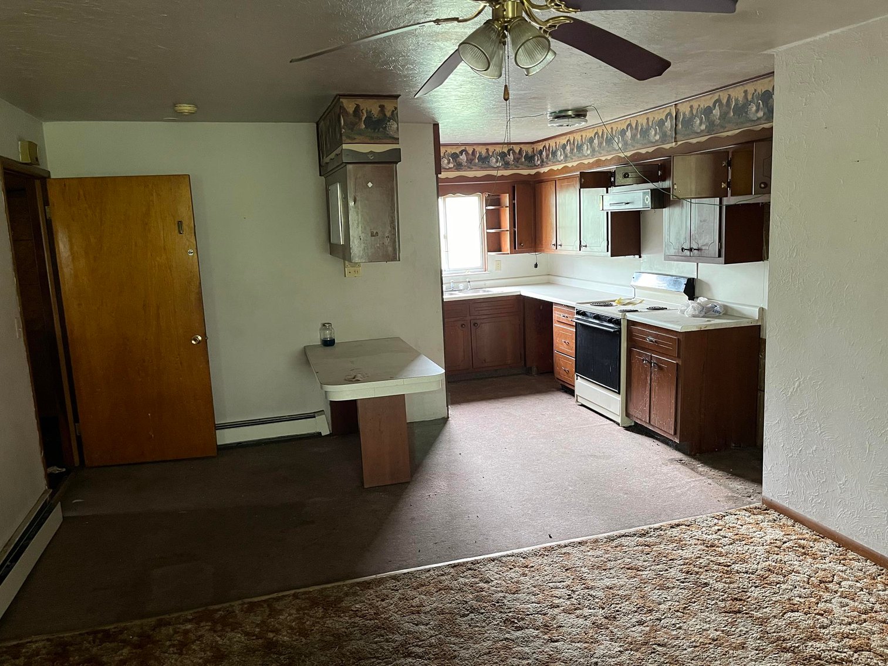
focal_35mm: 26
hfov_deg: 67.3
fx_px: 667
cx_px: 444
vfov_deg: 53.1
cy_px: 333
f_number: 1.6
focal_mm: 5.1
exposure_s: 1/60
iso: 500
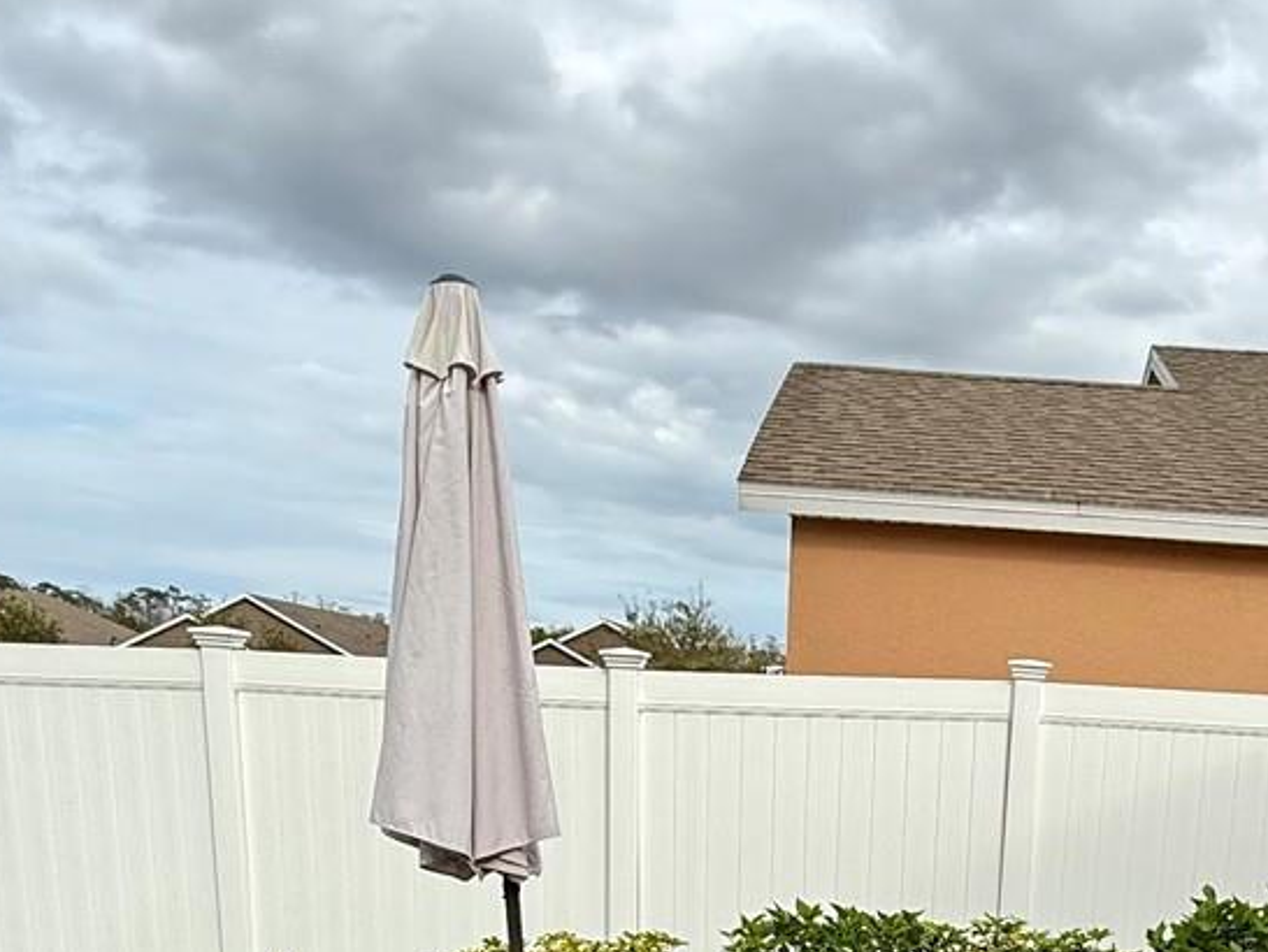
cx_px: 934
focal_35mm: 41
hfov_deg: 44.4
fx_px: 1503
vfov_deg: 30.9
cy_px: 1077
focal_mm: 2.22
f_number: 2.2
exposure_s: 1/1285
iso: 50
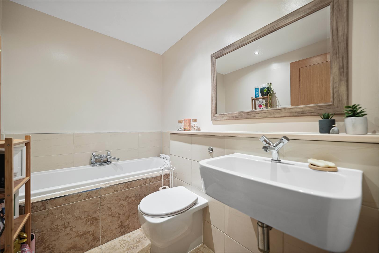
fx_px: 137
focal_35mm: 13
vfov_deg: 85.4
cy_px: 126
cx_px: 190
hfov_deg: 108.3
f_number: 2.8
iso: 640
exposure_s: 1/30
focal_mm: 13
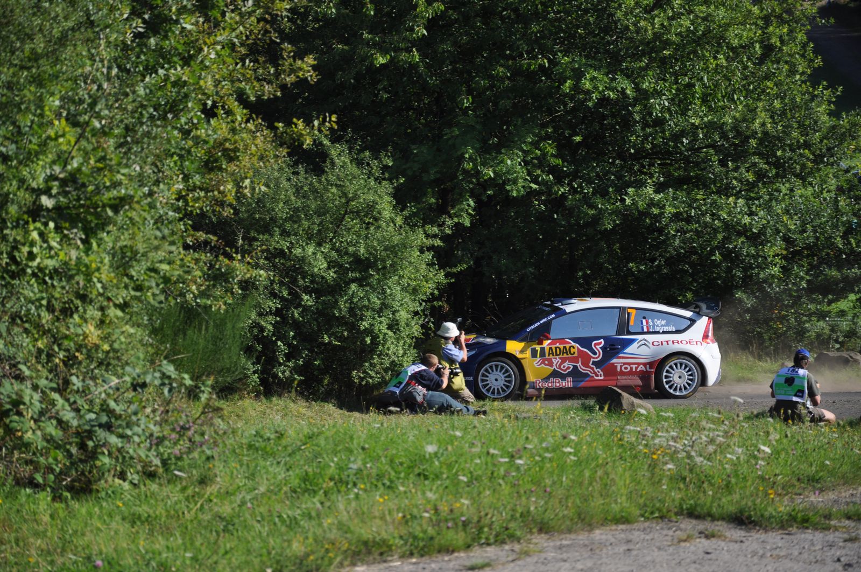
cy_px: 286
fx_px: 3762
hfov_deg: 13.1
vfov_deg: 8.7
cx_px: 430
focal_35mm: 158
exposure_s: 1/800
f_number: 7.1
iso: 200
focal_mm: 105
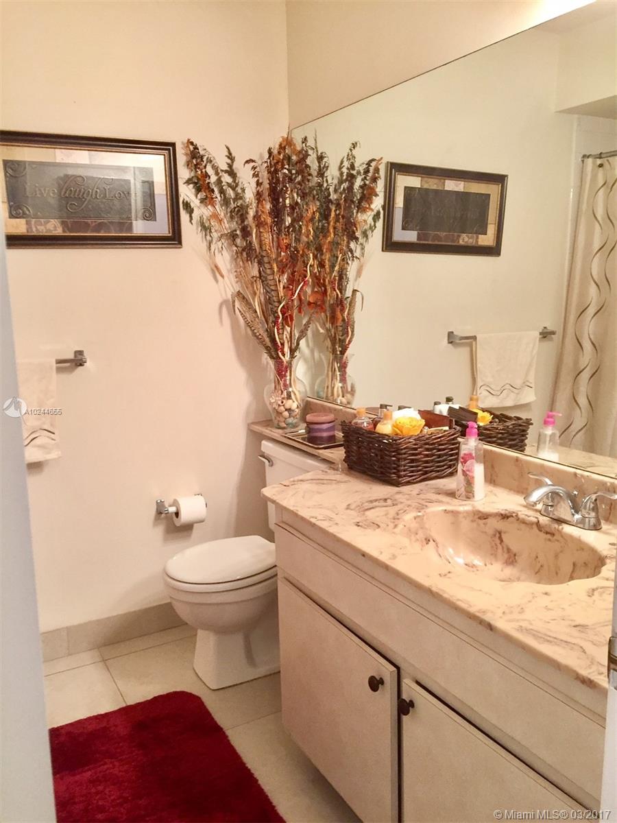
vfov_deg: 61.7
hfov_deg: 48.2
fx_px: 689
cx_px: 308
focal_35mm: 29
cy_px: 412
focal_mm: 4.15
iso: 125
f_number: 2.2
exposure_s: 1/30
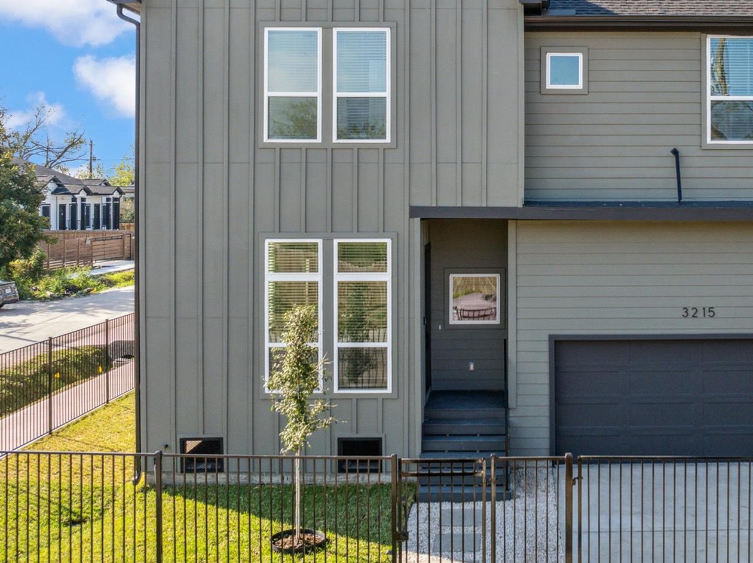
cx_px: 522
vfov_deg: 36.5
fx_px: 848
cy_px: 195
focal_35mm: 39
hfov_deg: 46.9
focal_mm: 12.3
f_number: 2.8
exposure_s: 1/3200
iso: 360
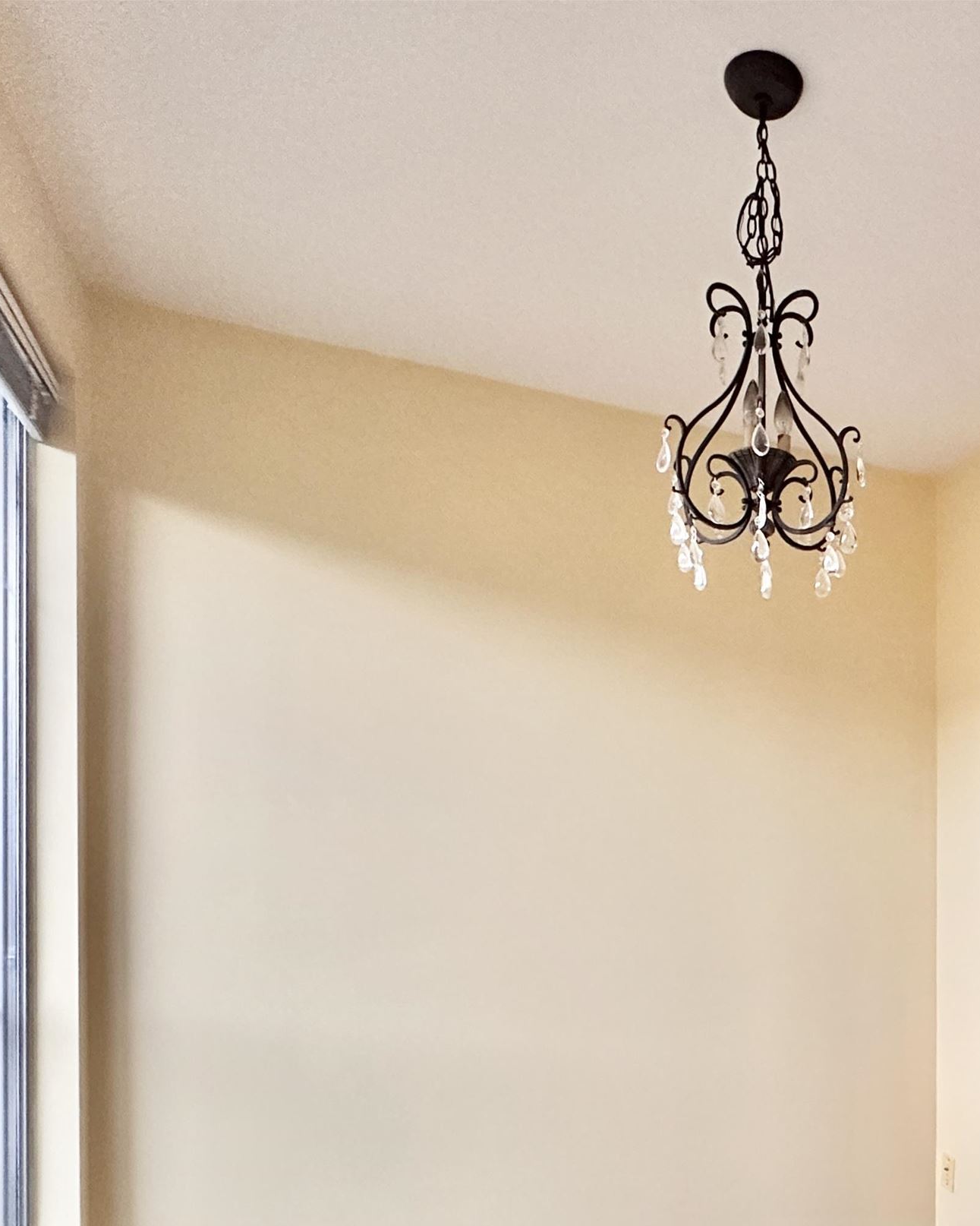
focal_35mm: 26
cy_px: 874
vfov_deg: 63.3
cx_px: 870
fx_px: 943
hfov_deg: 49.4
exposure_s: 1/60
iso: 400
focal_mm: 2.22
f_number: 2.2
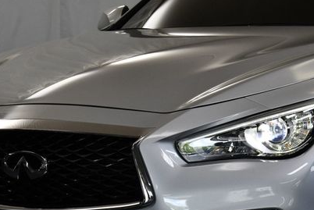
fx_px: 1528
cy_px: 164
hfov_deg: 11.7
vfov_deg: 7.9
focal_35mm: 175
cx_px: 223
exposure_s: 1/250
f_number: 5.6
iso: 720
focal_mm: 55
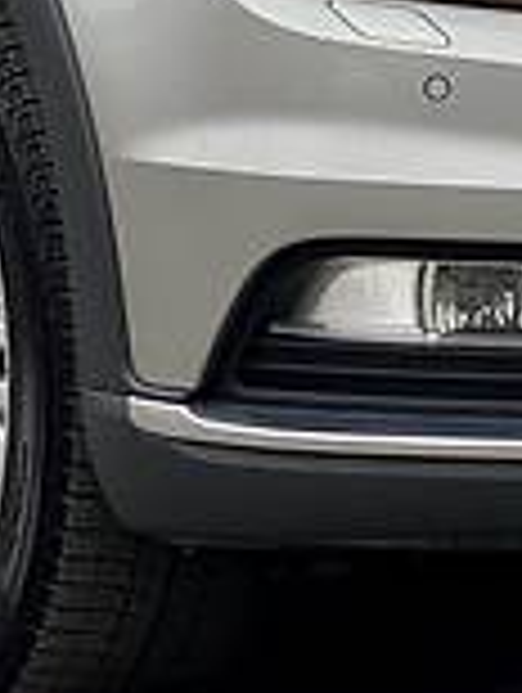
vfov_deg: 7.3
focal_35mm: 270
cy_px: -45
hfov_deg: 5.5
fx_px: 5414
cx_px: 495
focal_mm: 6
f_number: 2
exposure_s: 1/122
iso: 20
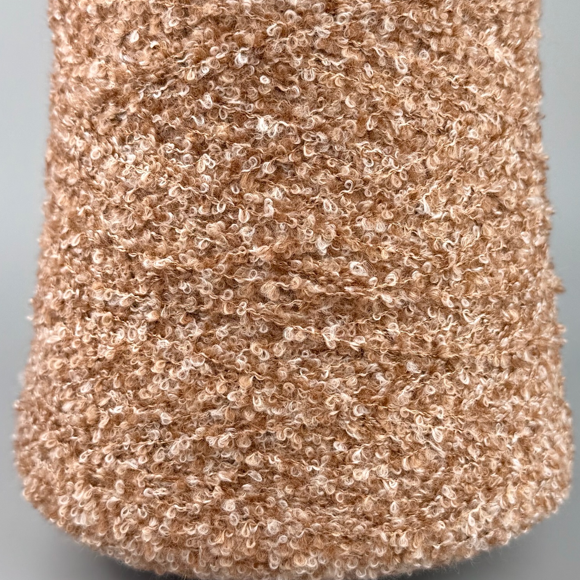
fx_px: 550
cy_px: 236
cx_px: 293
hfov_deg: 55.6
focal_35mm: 29
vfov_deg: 55.3
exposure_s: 1/665
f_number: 1.78
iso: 80
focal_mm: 6.76
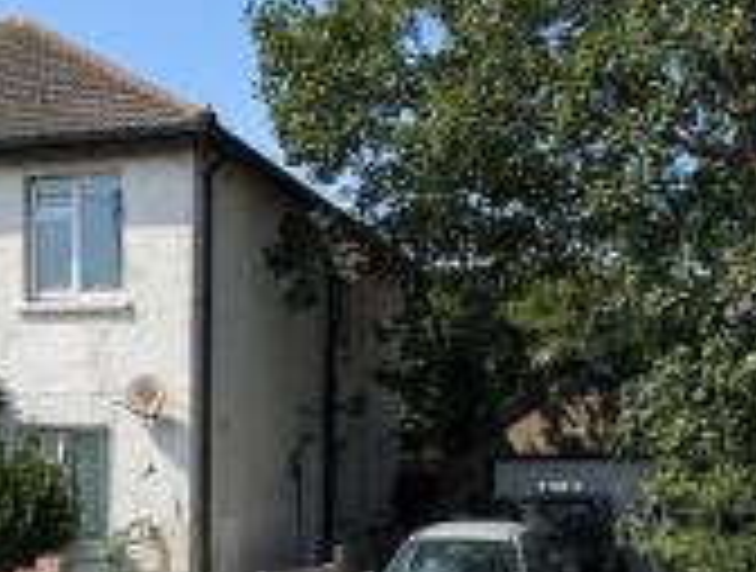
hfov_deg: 31.7
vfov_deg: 23.8
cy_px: 529
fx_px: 1314
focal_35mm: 60
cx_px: 214
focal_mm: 6.9
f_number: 1.68
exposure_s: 1/858
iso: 21
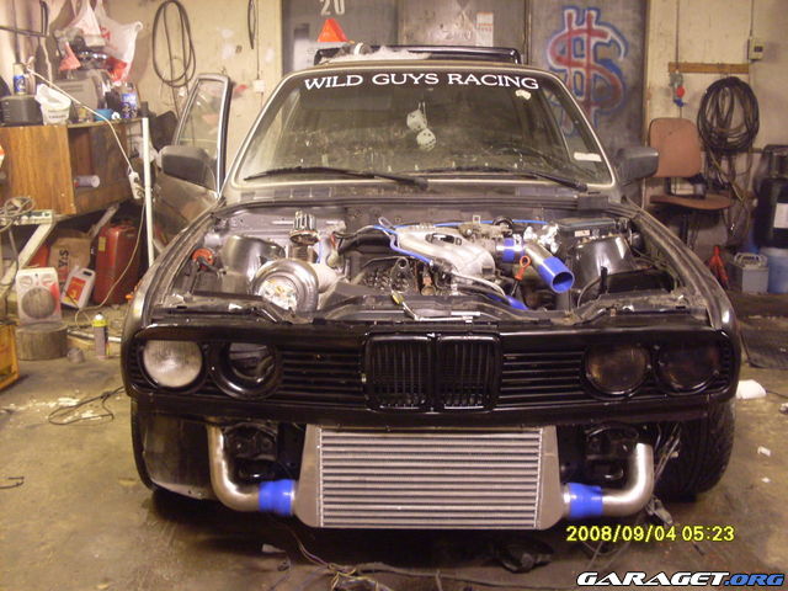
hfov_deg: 49.0
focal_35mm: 38
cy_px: 296
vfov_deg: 37.7
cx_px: 394
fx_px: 865
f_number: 2.8
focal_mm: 6.3
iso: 200
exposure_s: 1/3
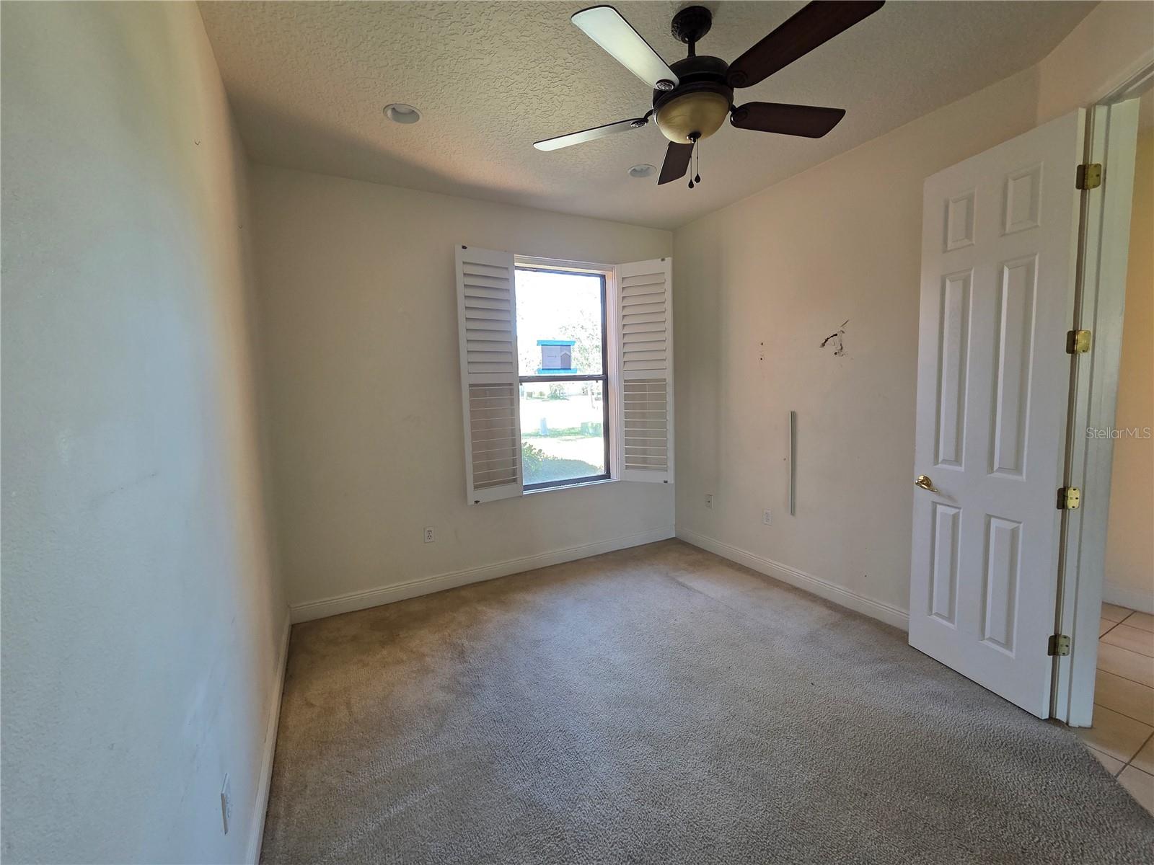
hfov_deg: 106.2
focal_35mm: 13
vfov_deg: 89.9
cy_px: 432
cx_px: 577
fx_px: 433
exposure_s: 1/60
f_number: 2.2
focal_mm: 2.2
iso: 160
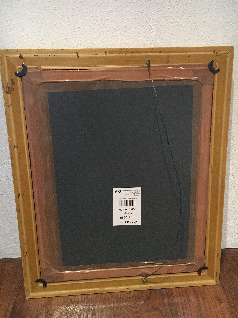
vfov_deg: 61.7
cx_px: 119
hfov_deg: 48.2
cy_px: 159
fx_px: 266
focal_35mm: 29
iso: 400
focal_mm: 4.15
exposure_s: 1/17
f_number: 2.2
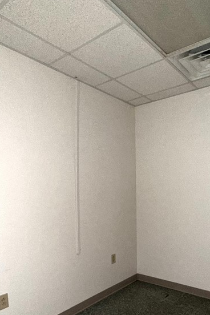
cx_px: 121
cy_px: 217
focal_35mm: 27
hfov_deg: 47.8
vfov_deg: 65.1
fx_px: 236
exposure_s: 1/40
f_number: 2.2
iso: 250
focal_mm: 2.22
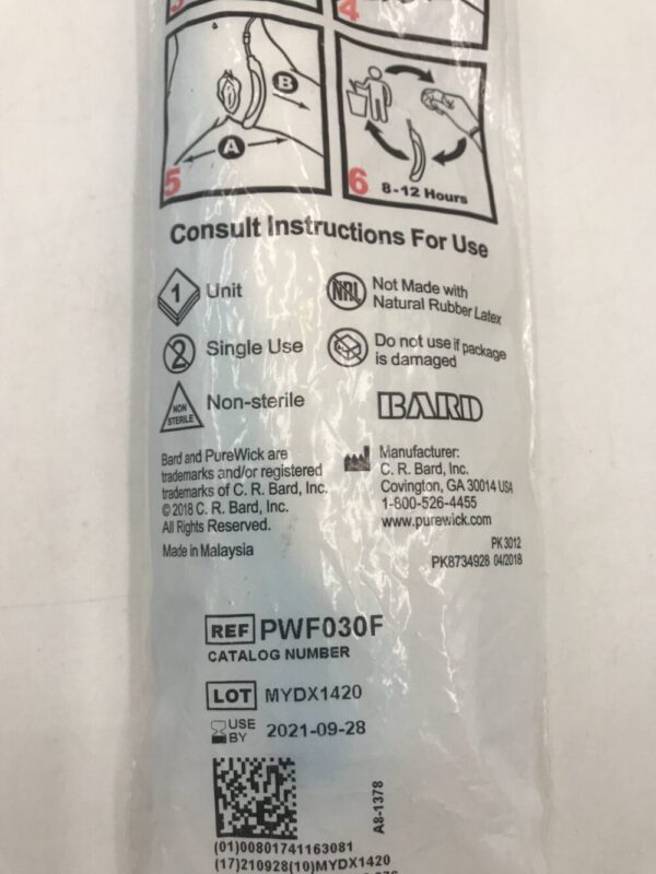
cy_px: 437
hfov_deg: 49.7
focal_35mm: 28
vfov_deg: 63.4
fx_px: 707
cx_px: 328
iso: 25
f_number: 1.8
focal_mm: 3.99
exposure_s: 1/40
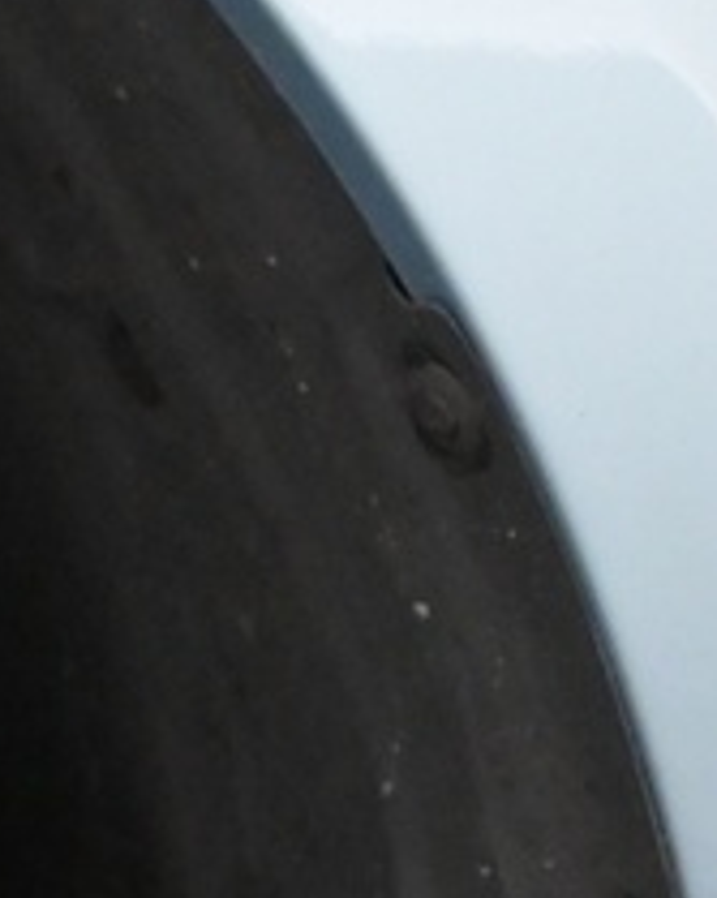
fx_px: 6955
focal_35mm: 262
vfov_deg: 7.2
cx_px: -1537
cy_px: 1671
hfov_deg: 5.5
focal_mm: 24
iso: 2500
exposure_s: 1/80
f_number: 4.5
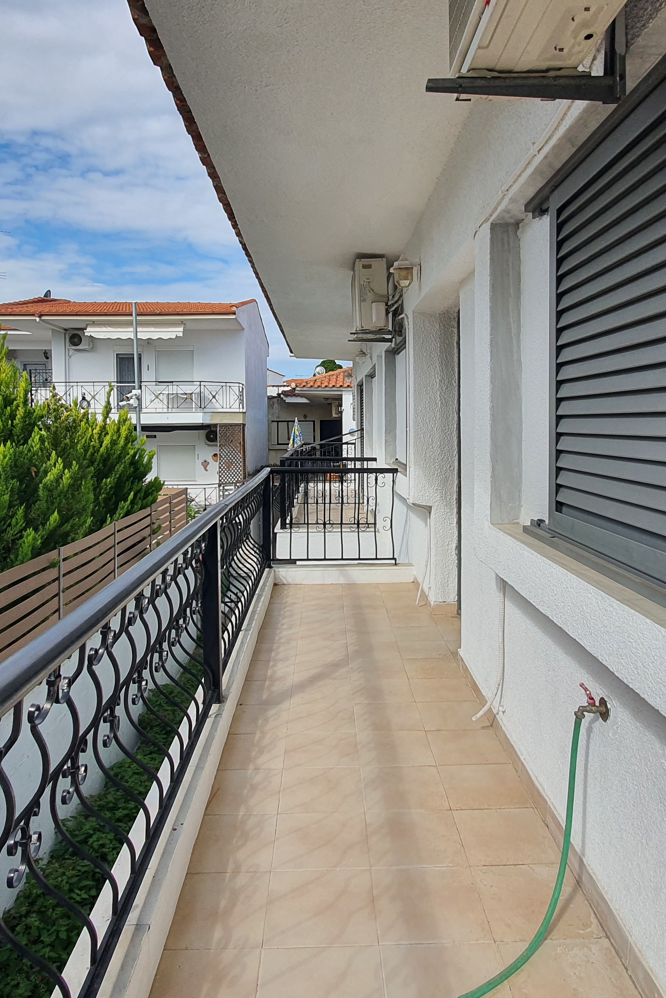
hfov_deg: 55.1
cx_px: 353
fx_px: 638
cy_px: 457
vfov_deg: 75.9
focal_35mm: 23
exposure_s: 1/872
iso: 50
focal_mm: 1.8
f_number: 2.2
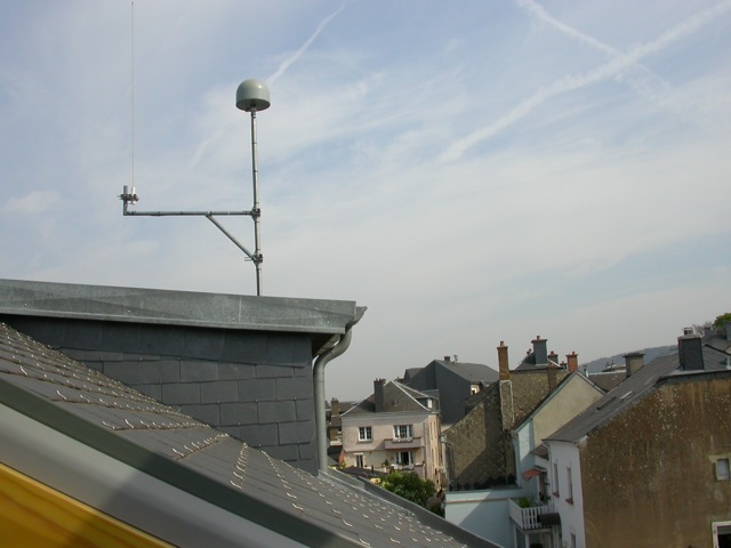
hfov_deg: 49.0
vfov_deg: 37.7
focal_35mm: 38
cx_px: 366
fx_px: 802
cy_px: 274
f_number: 7.5
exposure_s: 1/399
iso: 100
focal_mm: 7.85
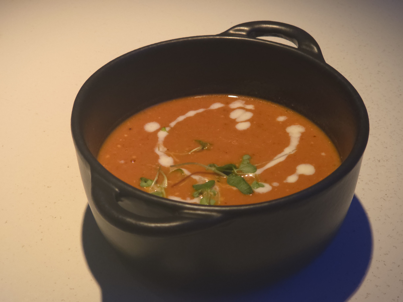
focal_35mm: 69
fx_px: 803
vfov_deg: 21.3
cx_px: 202
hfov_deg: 28.2
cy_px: 151
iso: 160
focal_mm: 7
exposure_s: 1/30
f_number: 2.4
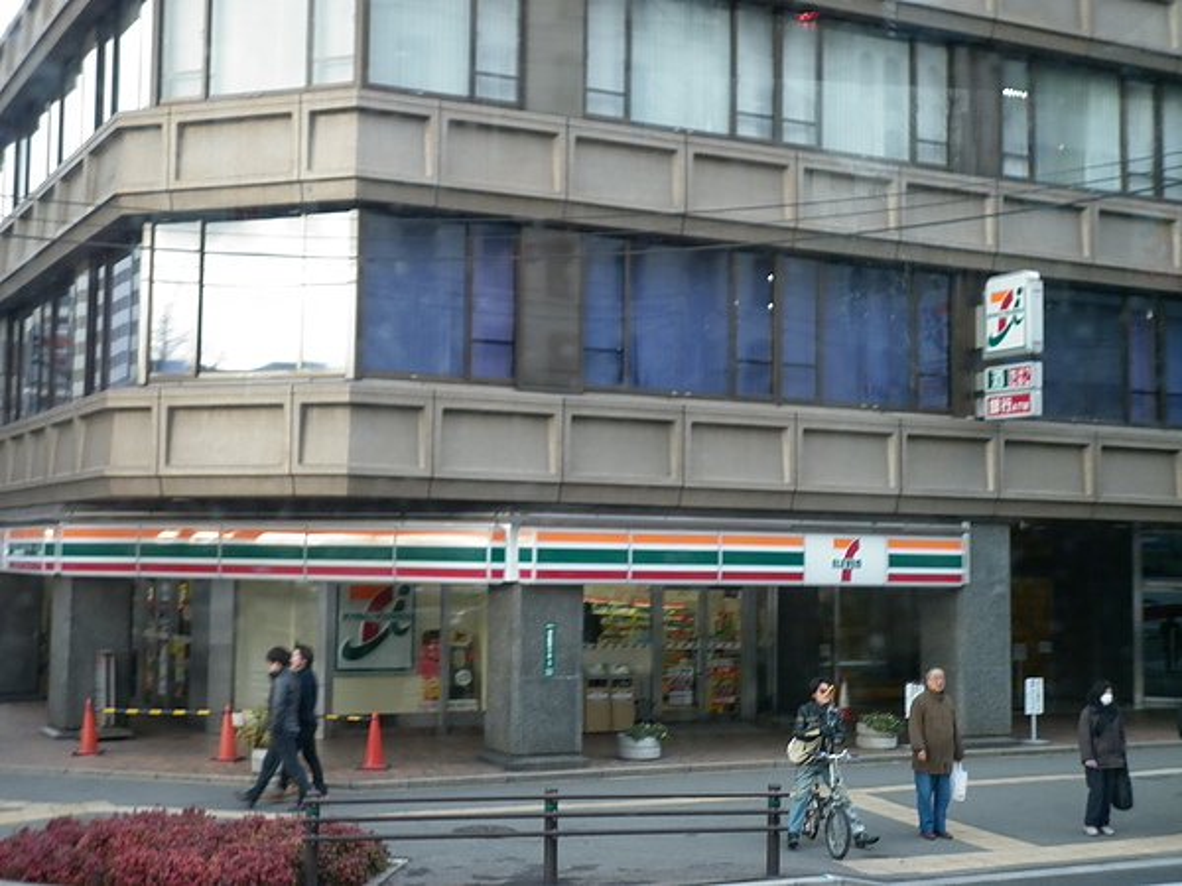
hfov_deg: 38.2
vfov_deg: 29.1
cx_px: 591
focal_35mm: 50
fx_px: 1707
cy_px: 443
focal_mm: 9
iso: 125
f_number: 3.8
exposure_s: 1/50
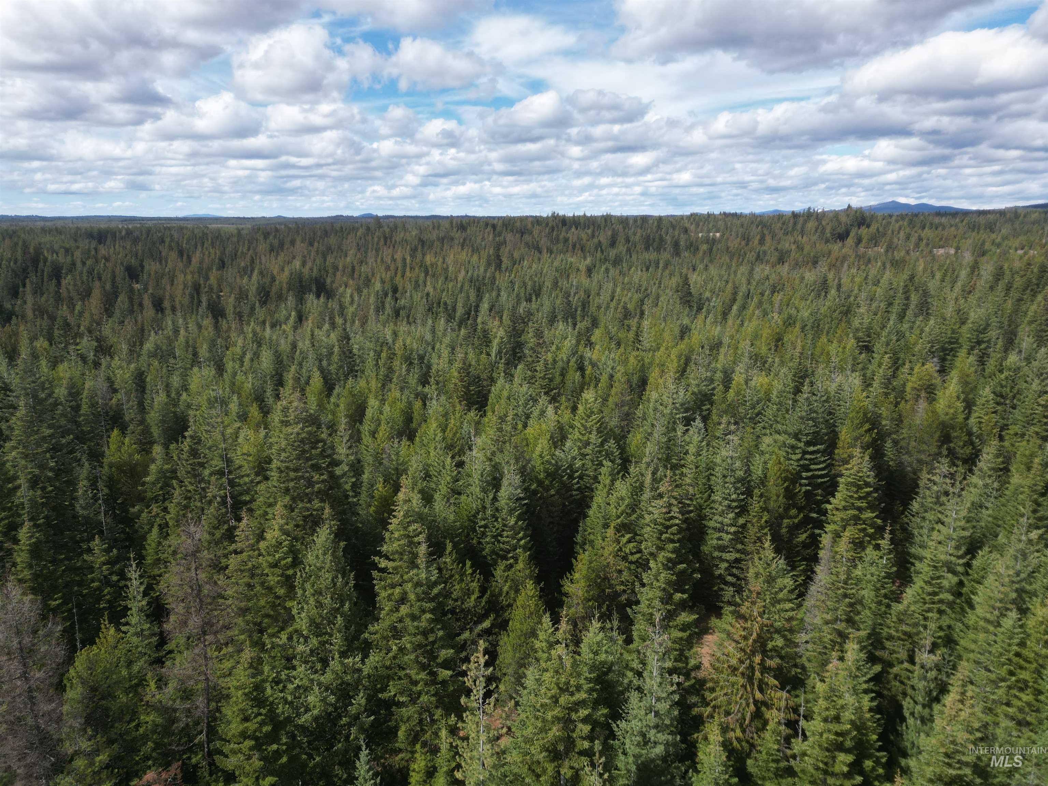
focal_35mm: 24
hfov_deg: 71.6
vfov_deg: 56.8
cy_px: 393
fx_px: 727
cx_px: 524
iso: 110
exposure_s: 1/2500
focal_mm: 6.72
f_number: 1.7
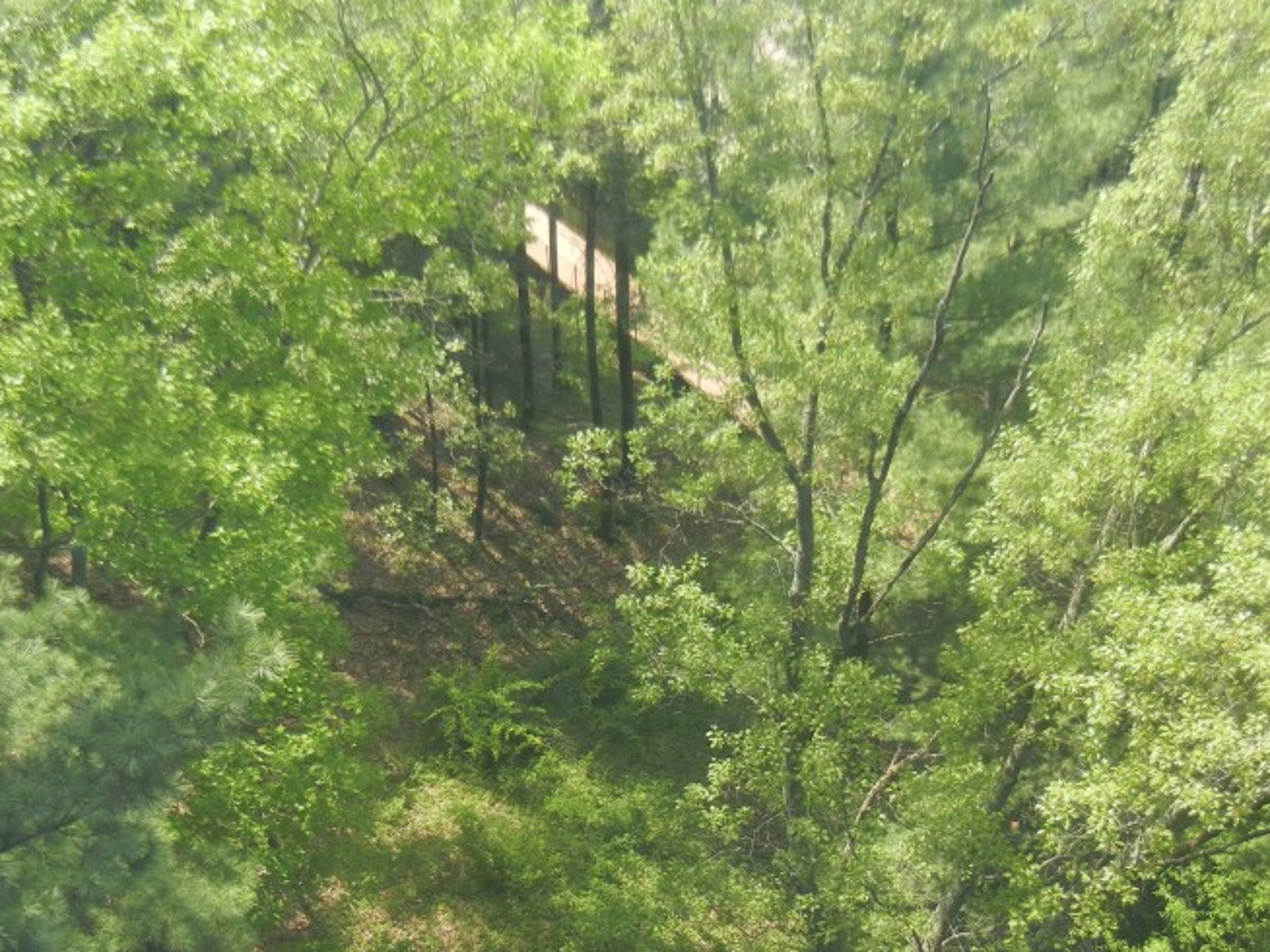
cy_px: 705
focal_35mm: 47
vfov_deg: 30.4
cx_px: 598
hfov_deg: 40.4
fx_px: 1724
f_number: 3.5
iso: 160
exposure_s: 1/316
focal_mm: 5.4
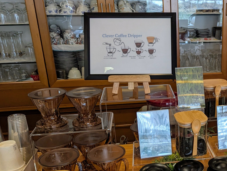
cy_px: 115
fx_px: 315
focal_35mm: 48
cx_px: 198
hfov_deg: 37.4
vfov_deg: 30.1
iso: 233
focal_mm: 6.81
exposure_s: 1/100
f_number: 1.85
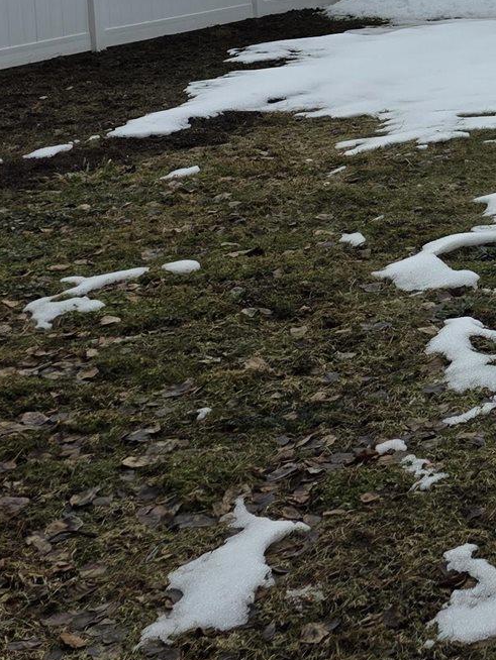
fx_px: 1546
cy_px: -141
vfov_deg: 22.2
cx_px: 756
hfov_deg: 16.5
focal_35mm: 81
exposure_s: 1/2767
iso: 80
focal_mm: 6.3
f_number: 1.7
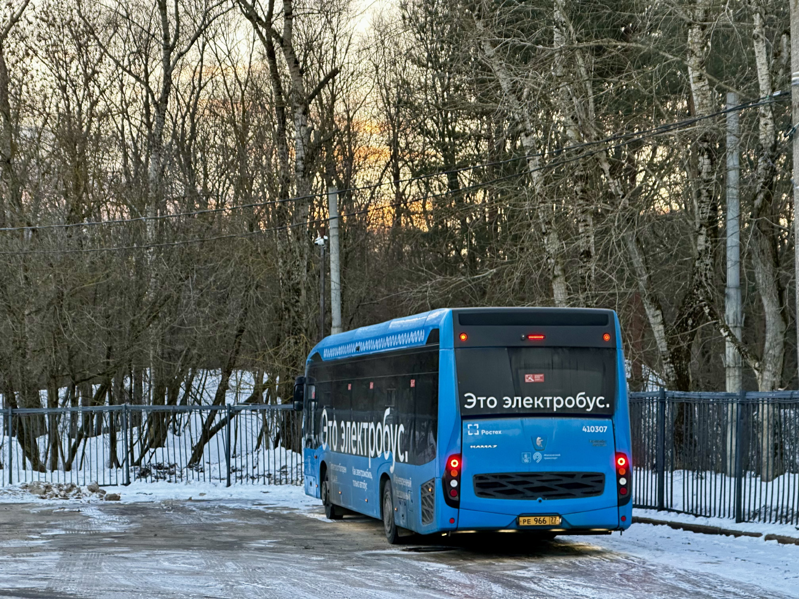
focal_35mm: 77
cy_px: 300
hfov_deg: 25.3
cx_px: 400
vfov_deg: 19.1
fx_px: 1777
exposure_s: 1/99
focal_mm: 9
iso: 200
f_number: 2.8
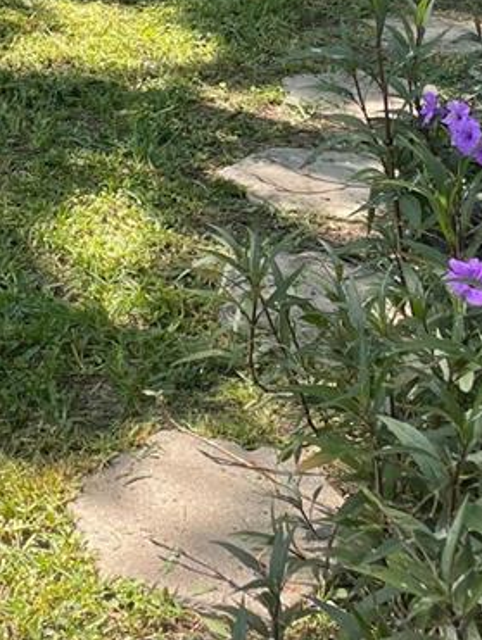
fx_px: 1557
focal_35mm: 84
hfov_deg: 17.2
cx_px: 2
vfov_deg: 22.5
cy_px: 22
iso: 32
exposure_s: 1/567
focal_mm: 4.2
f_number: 1.6
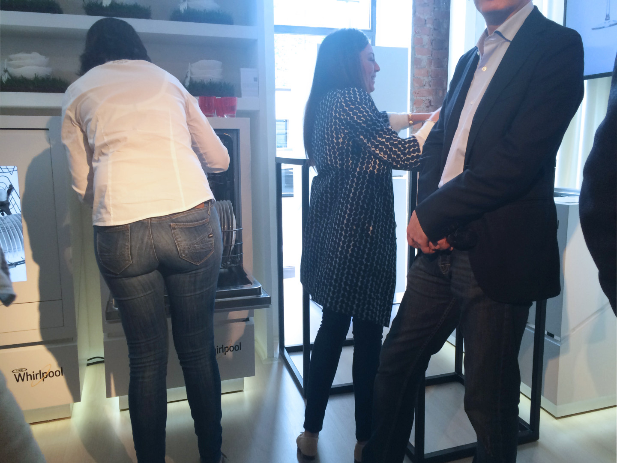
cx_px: 308
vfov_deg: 48.2
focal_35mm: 29
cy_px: 232
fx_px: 517
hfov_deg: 61.7
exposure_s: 1/33
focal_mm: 4.15
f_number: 2.2
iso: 40
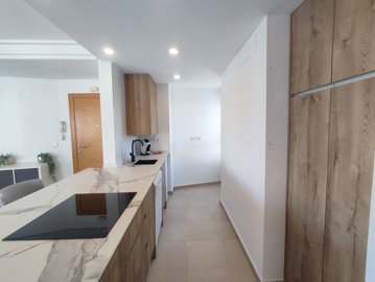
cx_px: 188
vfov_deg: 78.2
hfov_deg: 94.4
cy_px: 141
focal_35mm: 16
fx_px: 174
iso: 115
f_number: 2.2
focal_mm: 1.65
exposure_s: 1/100
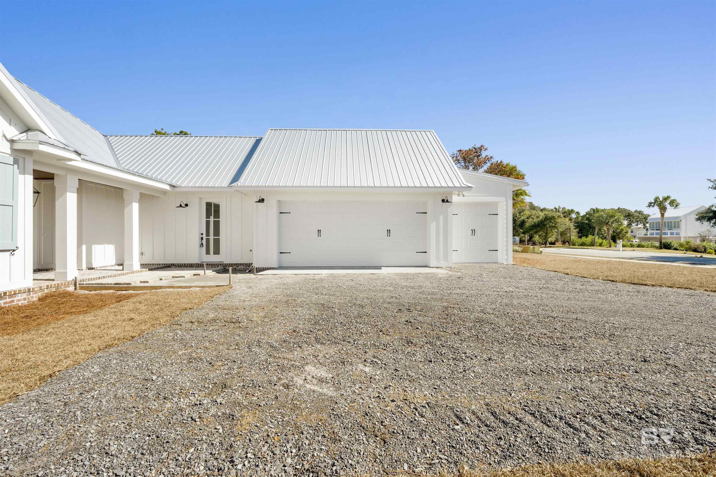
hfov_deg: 100.4
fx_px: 298
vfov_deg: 77.3
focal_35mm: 15
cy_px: 238
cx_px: 358
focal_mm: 15
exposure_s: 1/1250
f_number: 11
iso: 500
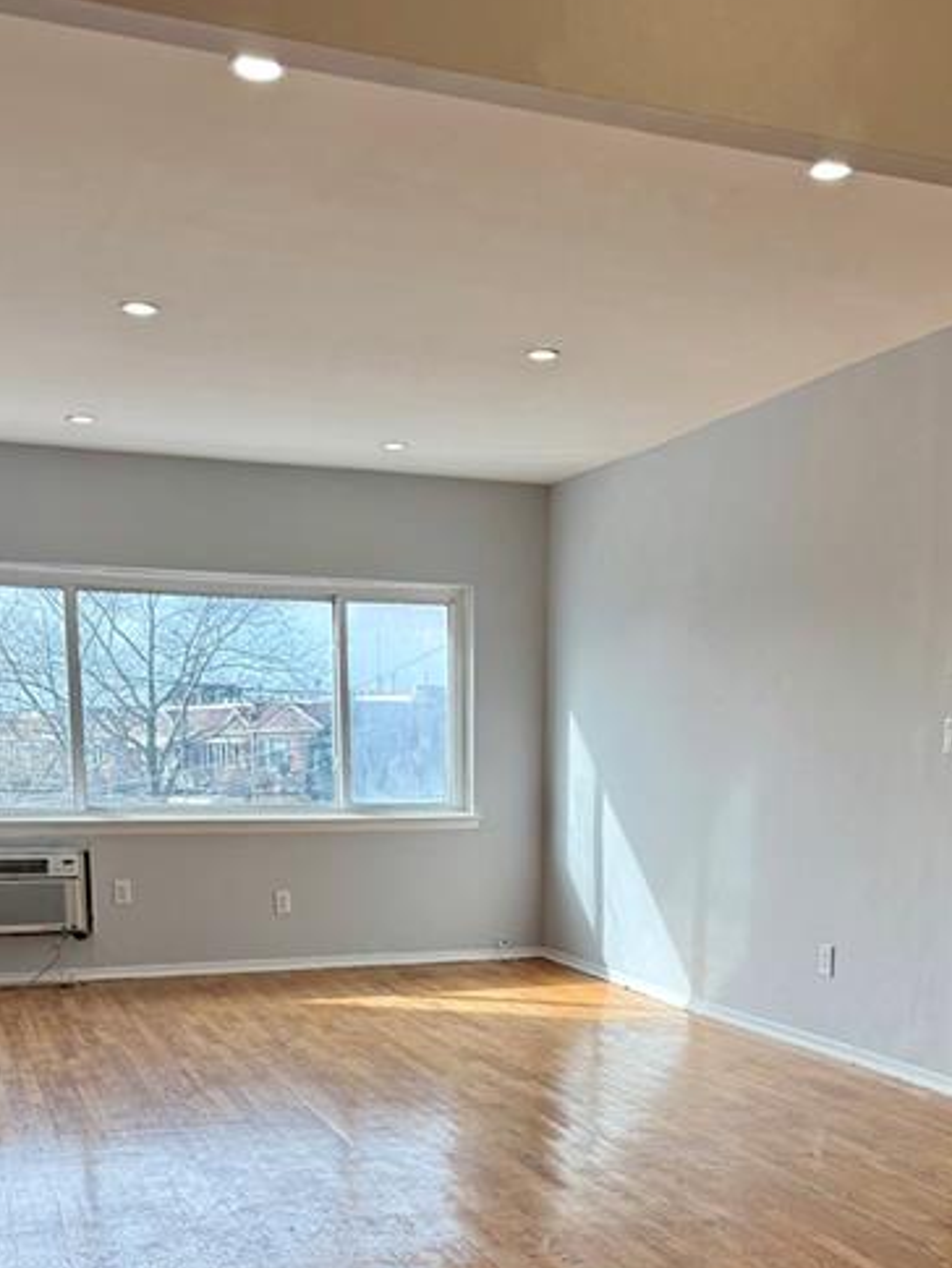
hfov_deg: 37.7
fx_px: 1393
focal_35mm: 38
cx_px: 458
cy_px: 962
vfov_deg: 47.0
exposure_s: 1/730
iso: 80
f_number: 1.78
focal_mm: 6.76
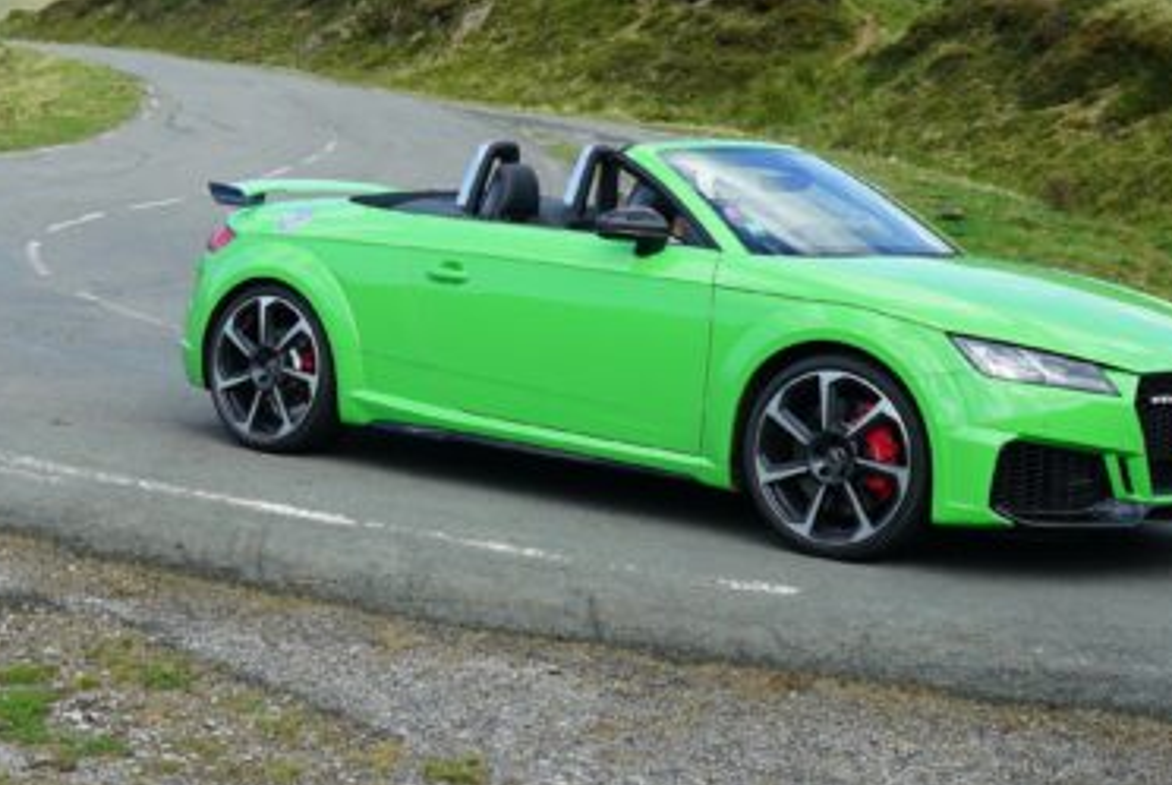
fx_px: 2542
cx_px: 288
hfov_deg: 25.6
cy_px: 164
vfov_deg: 17.4
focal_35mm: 78
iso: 100
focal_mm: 37
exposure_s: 1/80
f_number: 11
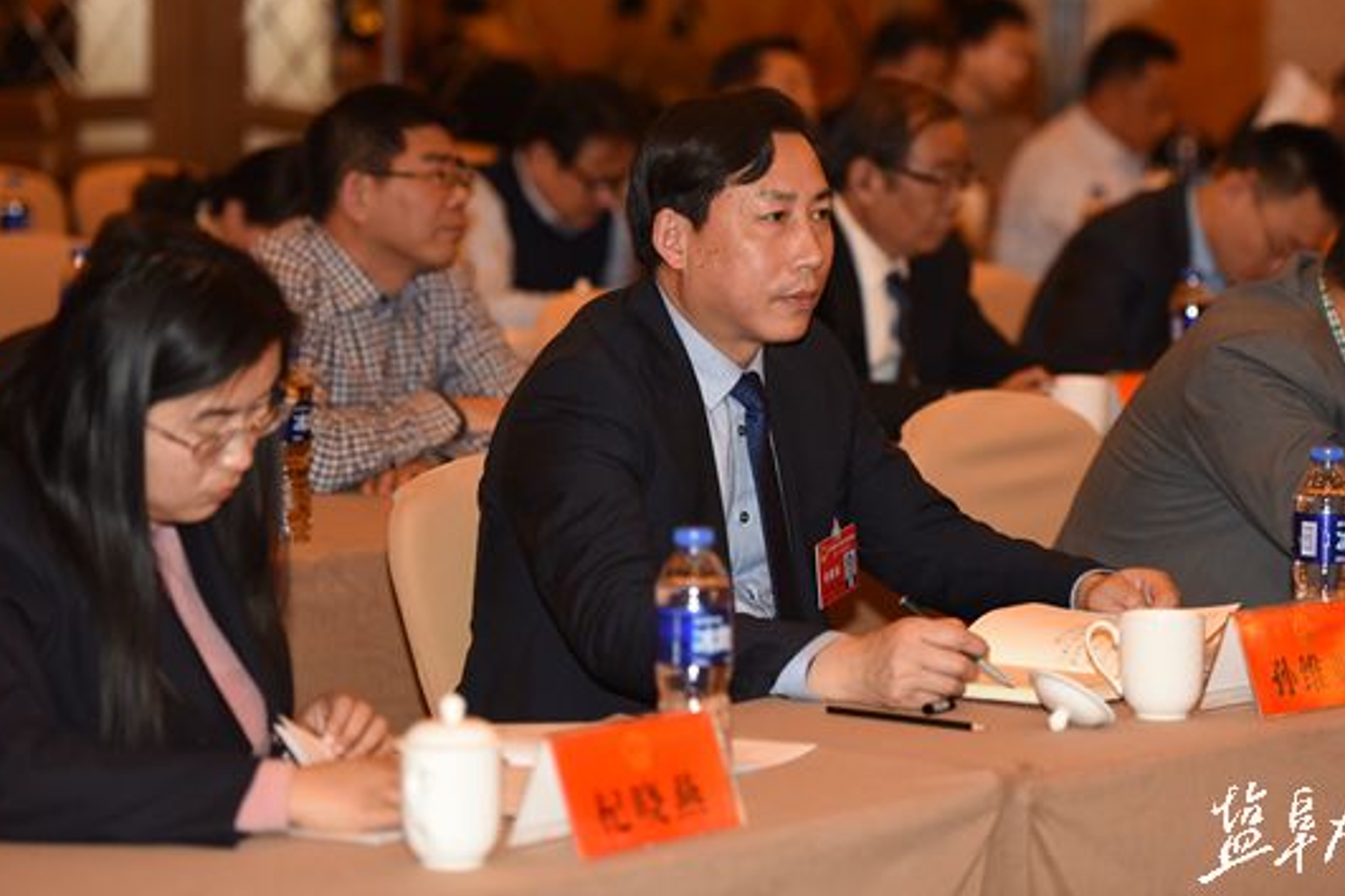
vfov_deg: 10.2
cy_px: 363
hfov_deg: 15.2
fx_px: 5043
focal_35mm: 135
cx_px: 780
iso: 800
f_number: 2.8
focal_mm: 112
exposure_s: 1/160
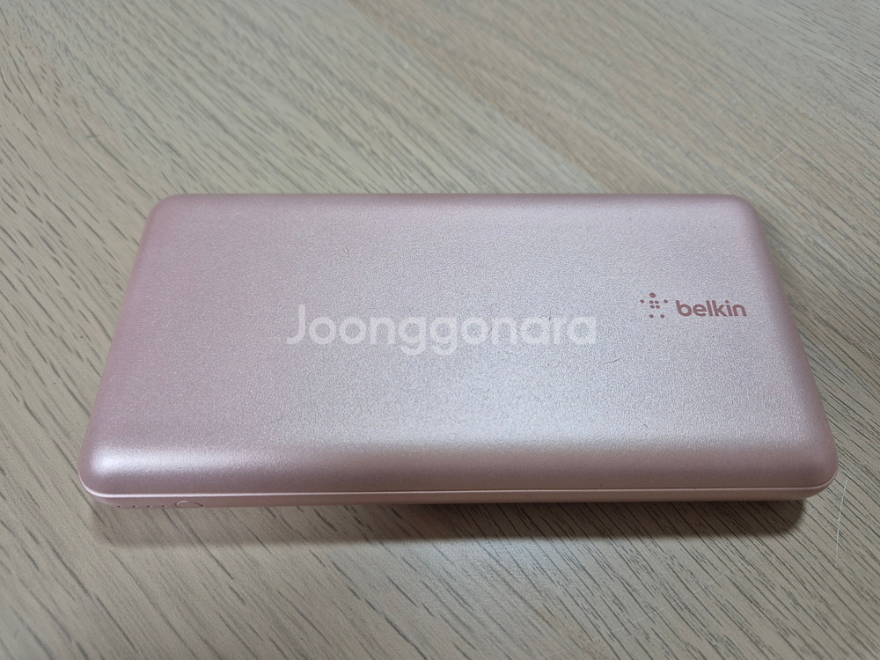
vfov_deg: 58.9
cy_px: 330
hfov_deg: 73.9
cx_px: 440
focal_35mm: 23
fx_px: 585
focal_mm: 5.4
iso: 160
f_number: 1.8
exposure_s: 1/120
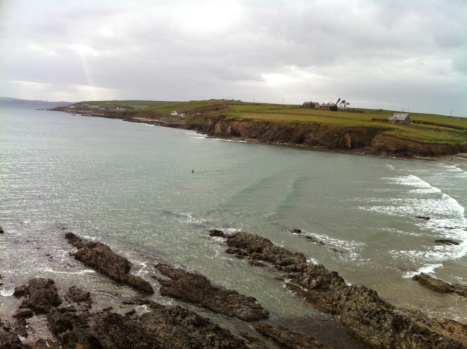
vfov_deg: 40.6
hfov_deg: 52.7
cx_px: 234
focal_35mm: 35
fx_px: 471
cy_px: 174
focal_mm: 3.85
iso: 80
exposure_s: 1/718
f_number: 2.8
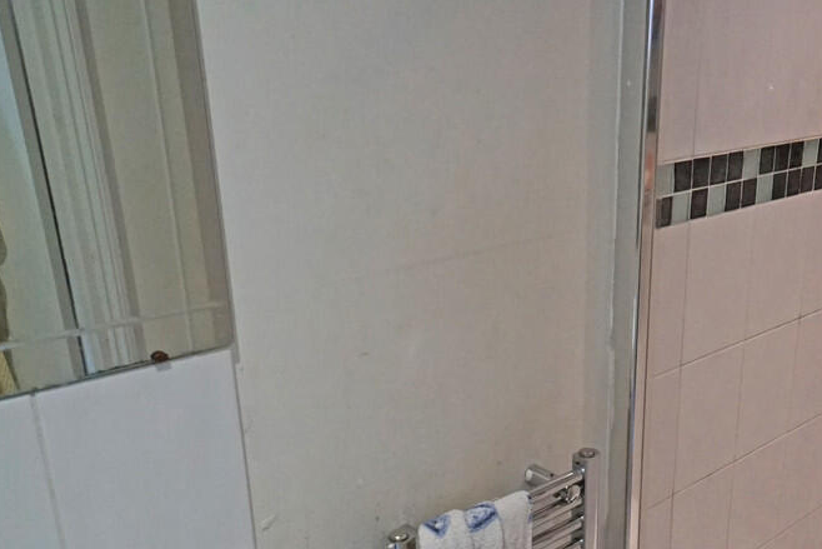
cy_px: 426
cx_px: 545
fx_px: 959
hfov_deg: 45.7
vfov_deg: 31.2
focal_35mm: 42
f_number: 4
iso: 2500
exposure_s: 1/160
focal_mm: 18
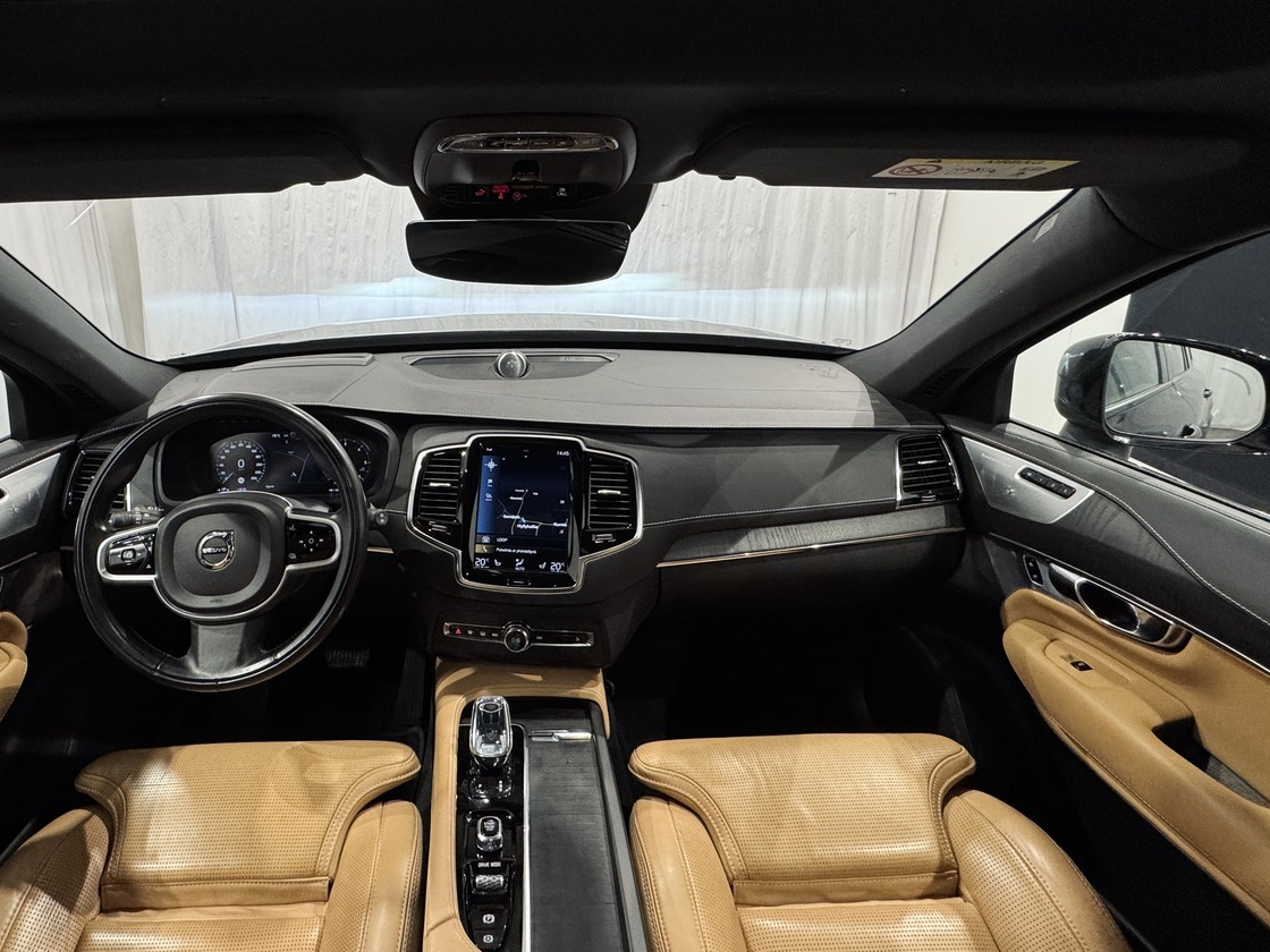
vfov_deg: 70.6
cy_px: 364
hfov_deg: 86.7
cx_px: 510
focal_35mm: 18
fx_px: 660
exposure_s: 1/100
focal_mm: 2.22
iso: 250
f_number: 2.2
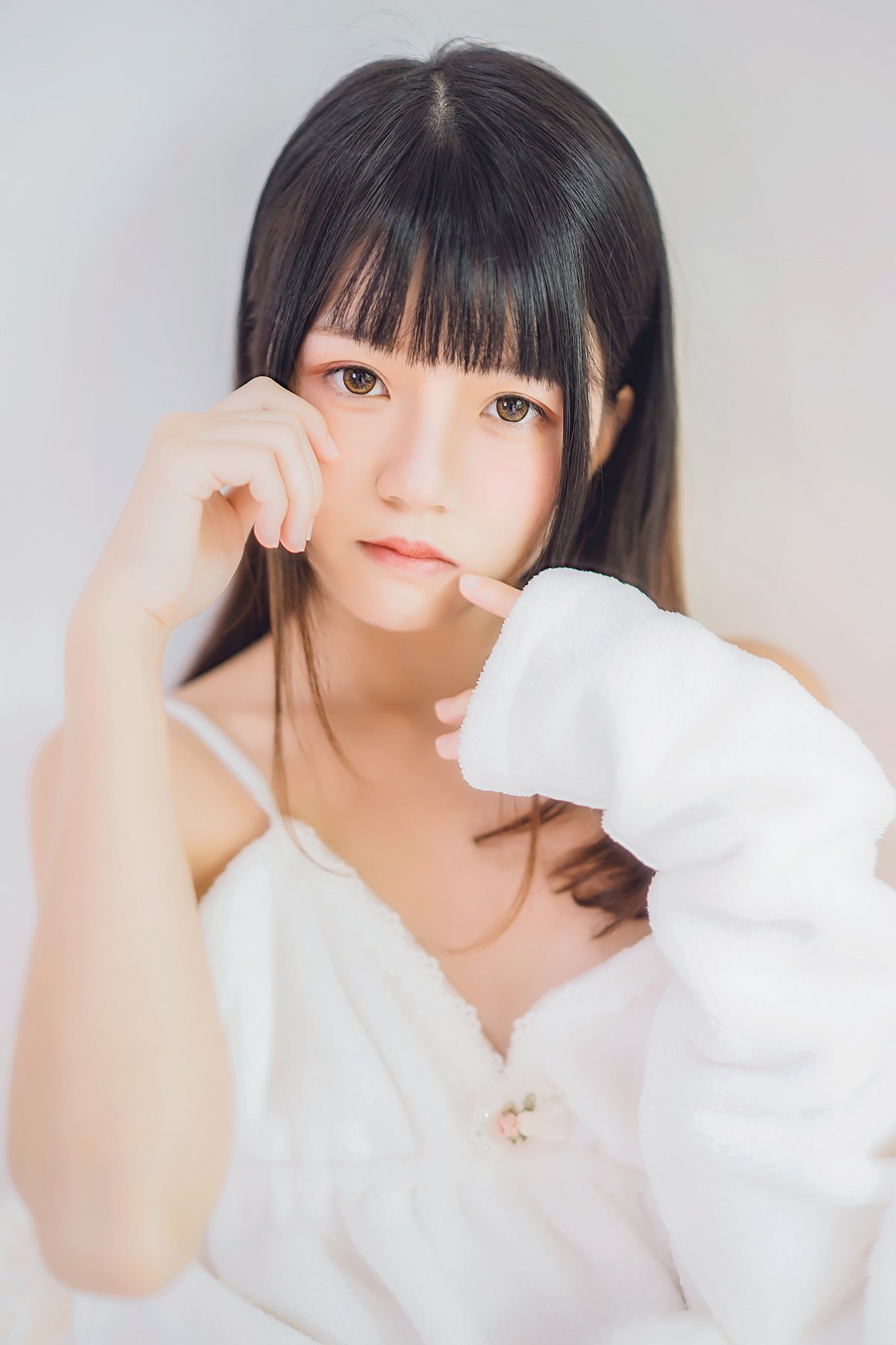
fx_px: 1867
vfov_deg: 39.6
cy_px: 672
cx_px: 448
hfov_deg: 27.0
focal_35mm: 50
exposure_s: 1/200
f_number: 1.4
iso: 200
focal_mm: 50
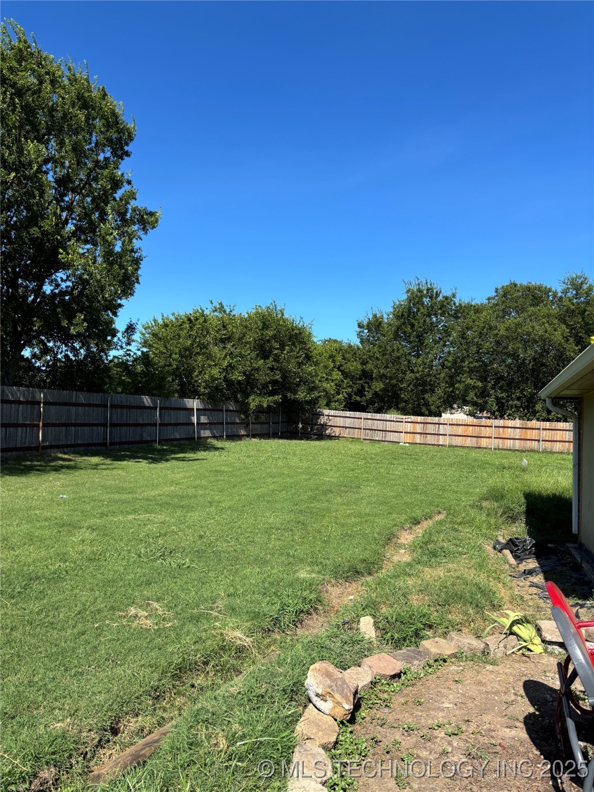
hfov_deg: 53.1
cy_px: 396
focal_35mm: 26
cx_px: 297
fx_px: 595
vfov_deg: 67.3
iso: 50
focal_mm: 5.96
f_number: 1.6
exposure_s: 1/2342
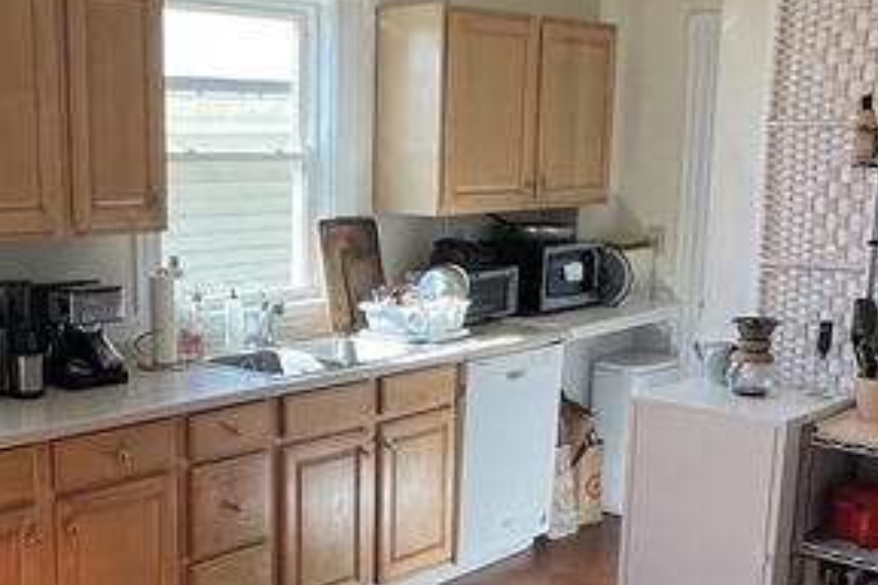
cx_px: 287
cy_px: 405
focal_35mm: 48
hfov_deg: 40.6
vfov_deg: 27.8
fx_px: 1171
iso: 50
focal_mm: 1.57
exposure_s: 1/120
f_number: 1.8
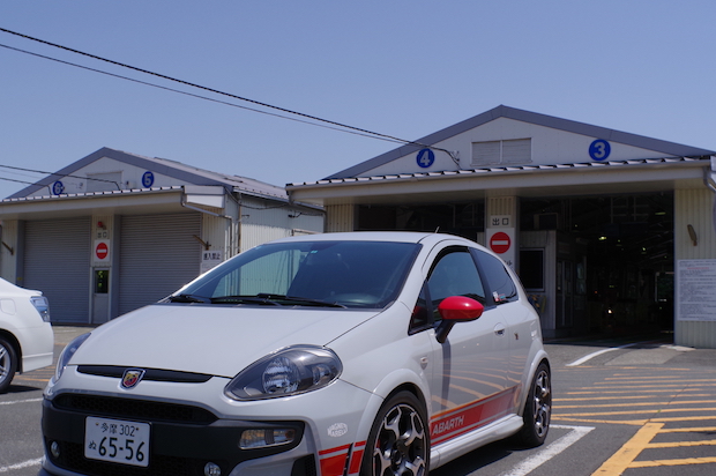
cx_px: 364
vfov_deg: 32.8
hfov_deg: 47.8
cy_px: 260
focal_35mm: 41
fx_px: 808
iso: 200
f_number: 8
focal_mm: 21
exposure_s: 1/800
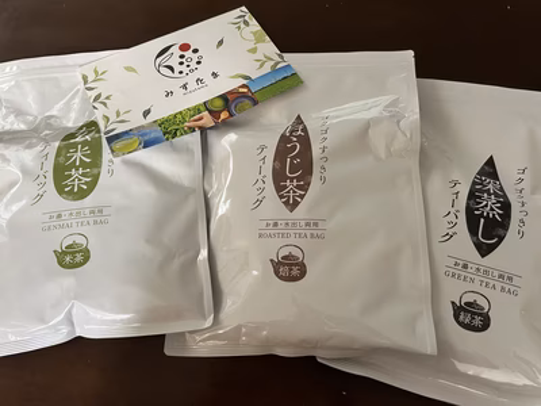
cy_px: 203
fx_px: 406
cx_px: 270
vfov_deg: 53.1
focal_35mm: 26
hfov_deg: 67.3
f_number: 1.5
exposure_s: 1/50
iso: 250
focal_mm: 5.7
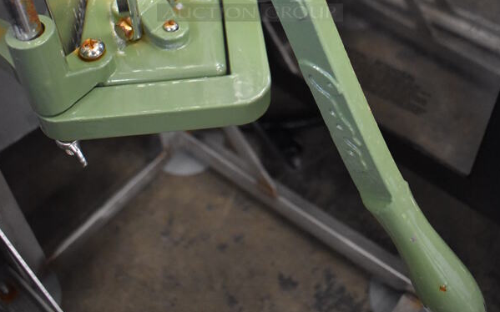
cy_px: -22
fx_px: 572
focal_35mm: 42
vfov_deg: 28.1
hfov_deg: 47.2
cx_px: 250
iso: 4000
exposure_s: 1/125
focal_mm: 18
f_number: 3.5
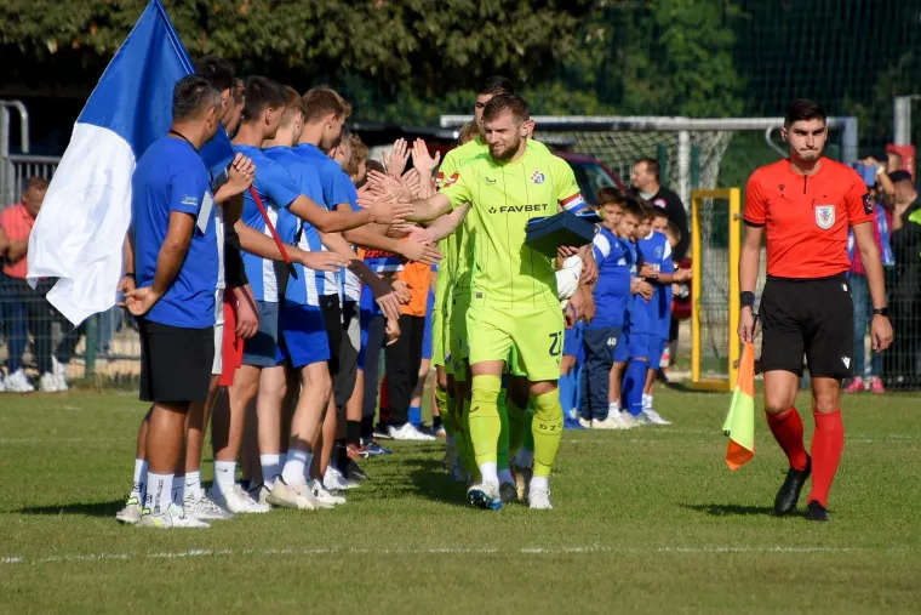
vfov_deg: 4.6
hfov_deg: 6.9
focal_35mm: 300
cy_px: 308
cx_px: 460
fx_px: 7676
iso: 400
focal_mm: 300
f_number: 5.6
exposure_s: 1/2500
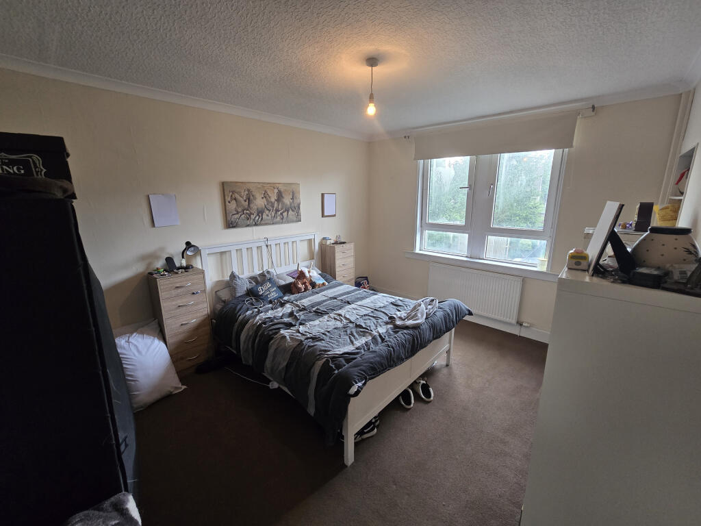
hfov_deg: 106.2
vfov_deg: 89.9
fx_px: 263
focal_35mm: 13
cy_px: 263
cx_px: 350
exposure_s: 1/50
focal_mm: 2.2
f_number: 2.2
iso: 200
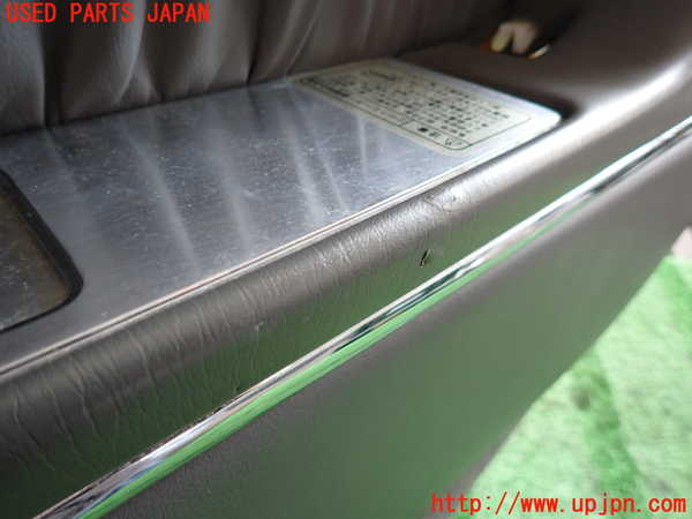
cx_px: 346
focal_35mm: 25
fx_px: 500
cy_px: 260
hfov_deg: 69.4
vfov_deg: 54.9
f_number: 2
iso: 200
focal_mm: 4.5
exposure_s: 1/50
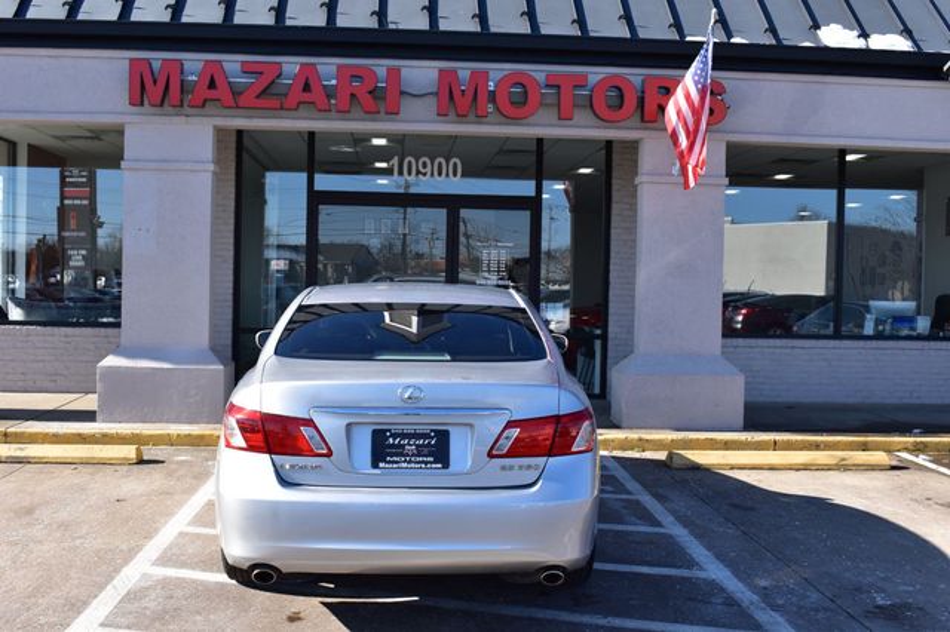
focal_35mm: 40
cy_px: 316
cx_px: 475
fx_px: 1068
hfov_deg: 47.9
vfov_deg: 33.0
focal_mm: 27
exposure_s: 1/400
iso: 400
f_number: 11
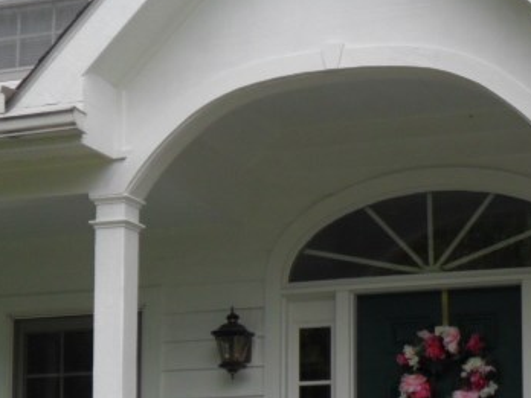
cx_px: 479
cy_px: 398
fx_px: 1580
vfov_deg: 14.1
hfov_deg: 18.8
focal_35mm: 103
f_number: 3
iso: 80
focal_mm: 6.3
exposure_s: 1/350
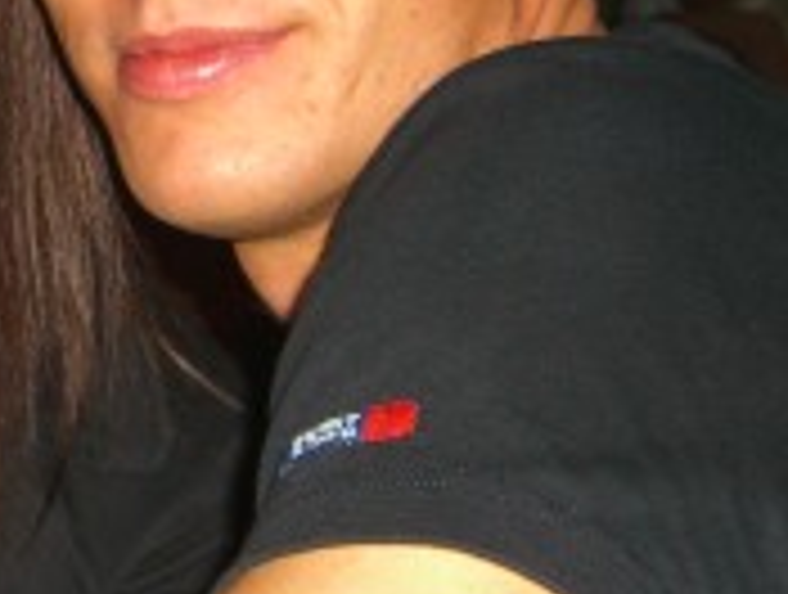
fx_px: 2965
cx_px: -18
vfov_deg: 11.4
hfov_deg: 14.9
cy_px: 176
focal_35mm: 130
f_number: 2.8
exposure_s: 1/60
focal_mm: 7.9
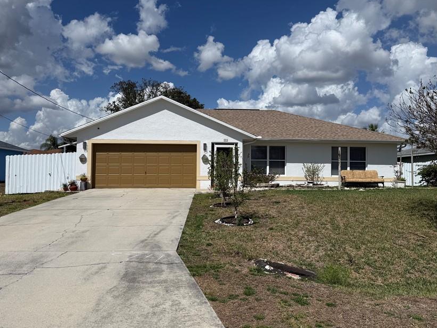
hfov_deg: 59.9
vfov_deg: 46.8
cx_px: 230
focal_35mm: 30
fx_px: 379
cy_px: 158
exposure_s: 1/14286
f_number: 1.78
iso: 80
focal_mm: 6.76
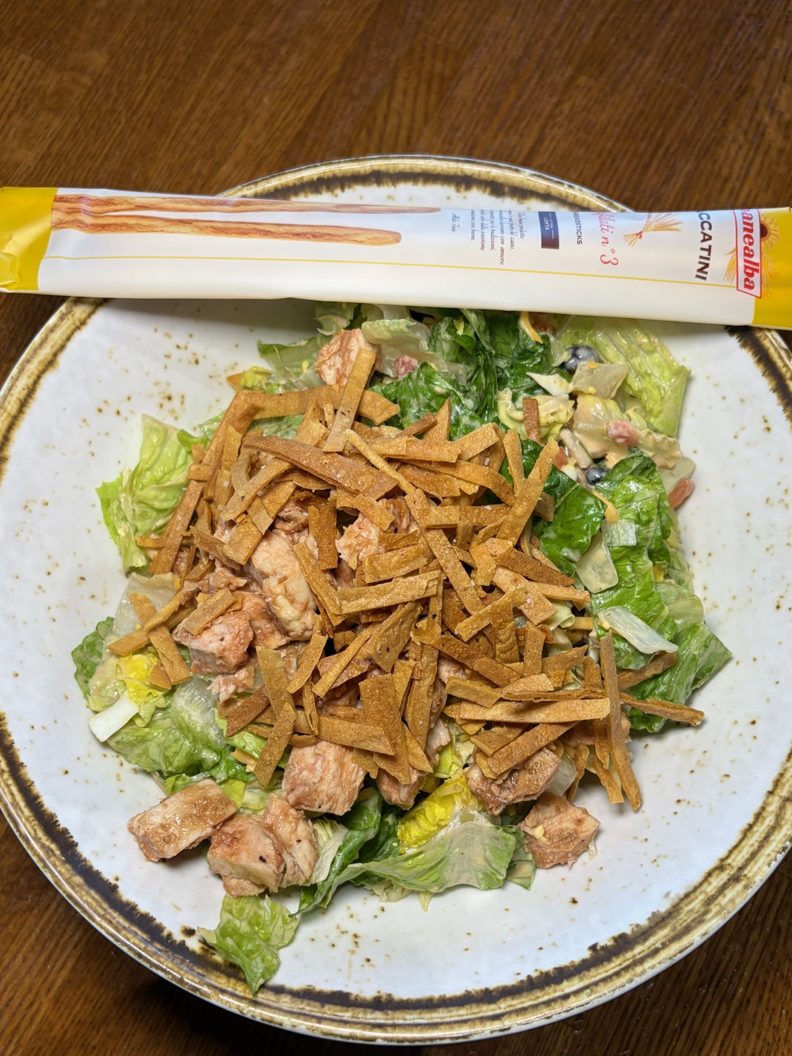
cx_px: 397
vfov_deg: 56.7
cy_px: 583
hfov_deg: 44.2
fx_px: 976
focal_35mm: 32
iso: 64
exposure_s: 1/118
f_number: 1.6
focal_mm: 5.96
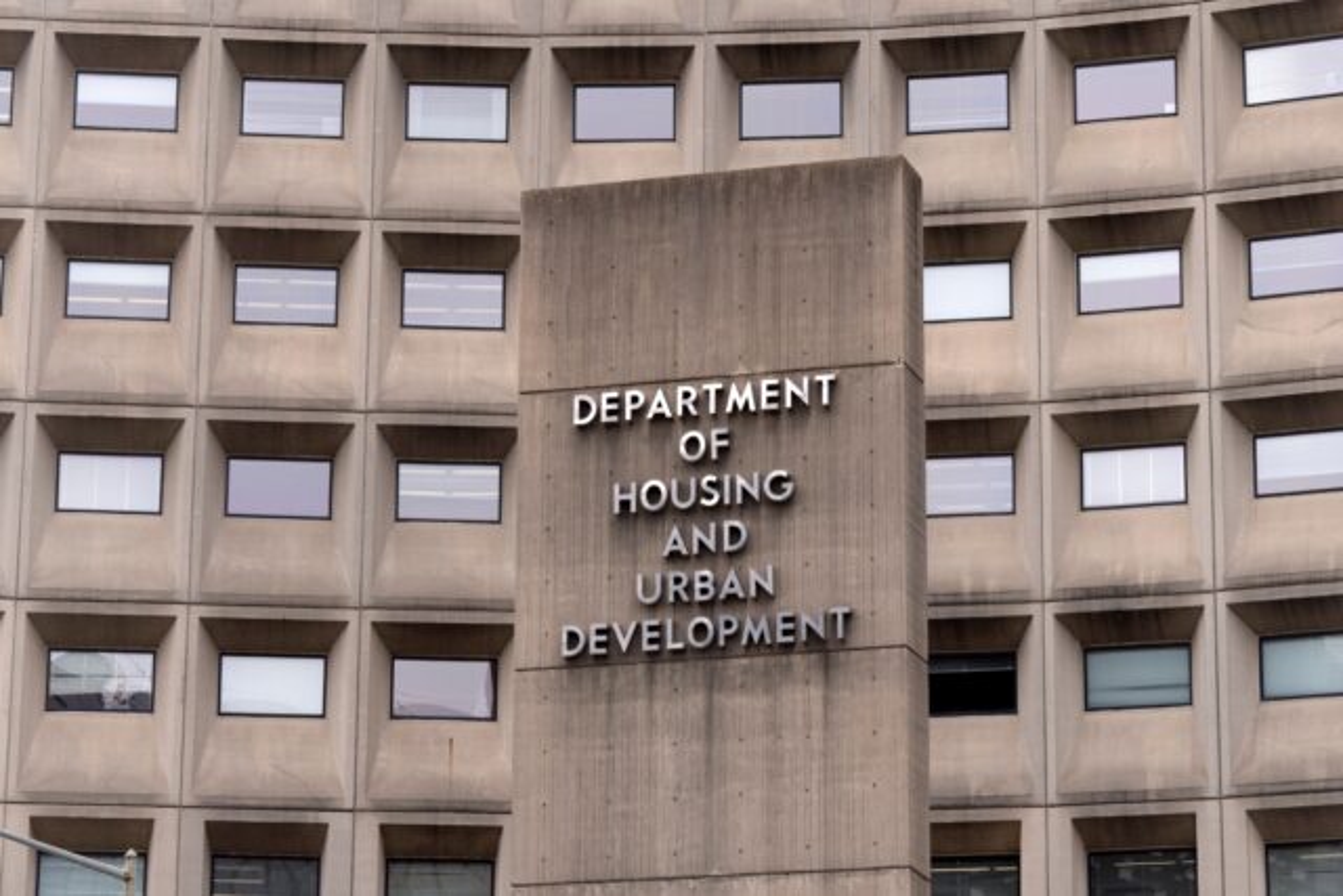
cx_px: 672
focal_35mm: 116
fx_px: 4328
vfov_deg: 11.8
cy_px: 448
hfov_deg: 17.6
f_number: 4
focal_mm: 116
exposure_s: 1/800
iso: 320
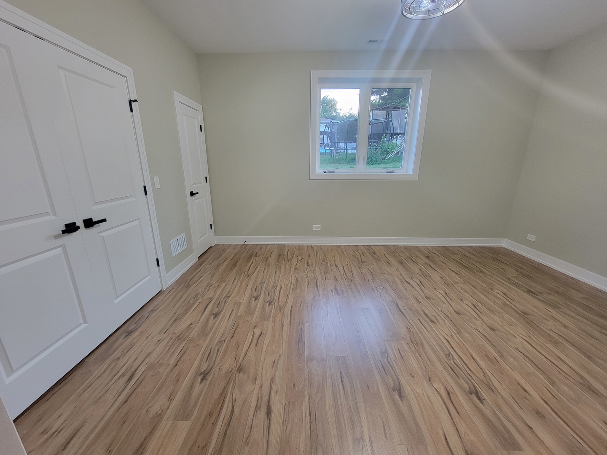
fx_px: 228
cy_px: 228
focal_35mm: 13
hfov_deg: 106.2
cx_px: 304
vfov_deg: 89.9
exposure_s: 1/40
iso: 320
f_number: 2.2
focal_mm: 2.2
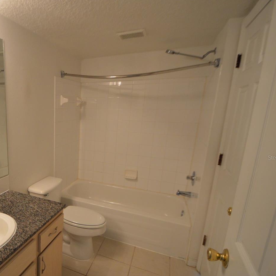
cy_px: 158
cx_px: 56
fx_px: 198
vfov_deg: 69.3
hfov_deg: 63.7
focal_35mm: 22
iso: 900
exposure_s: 1/60
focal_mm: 10
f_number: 3.5
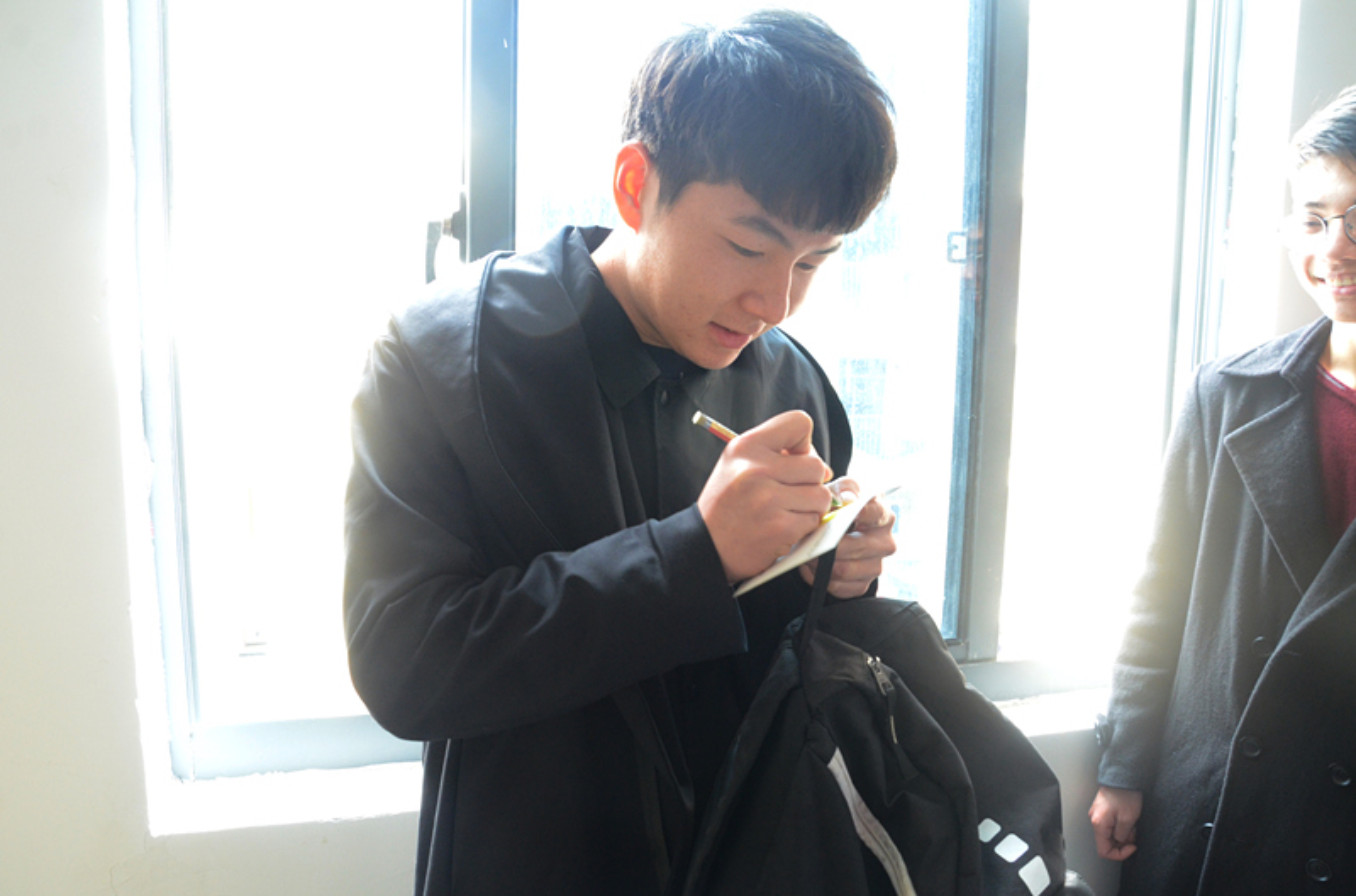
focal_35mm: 27
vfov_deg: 47.7
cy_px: 448
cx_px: 678
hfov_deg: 67.5
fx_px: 1014
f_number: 5.6
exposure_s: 1/15
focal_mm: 18
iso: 2000
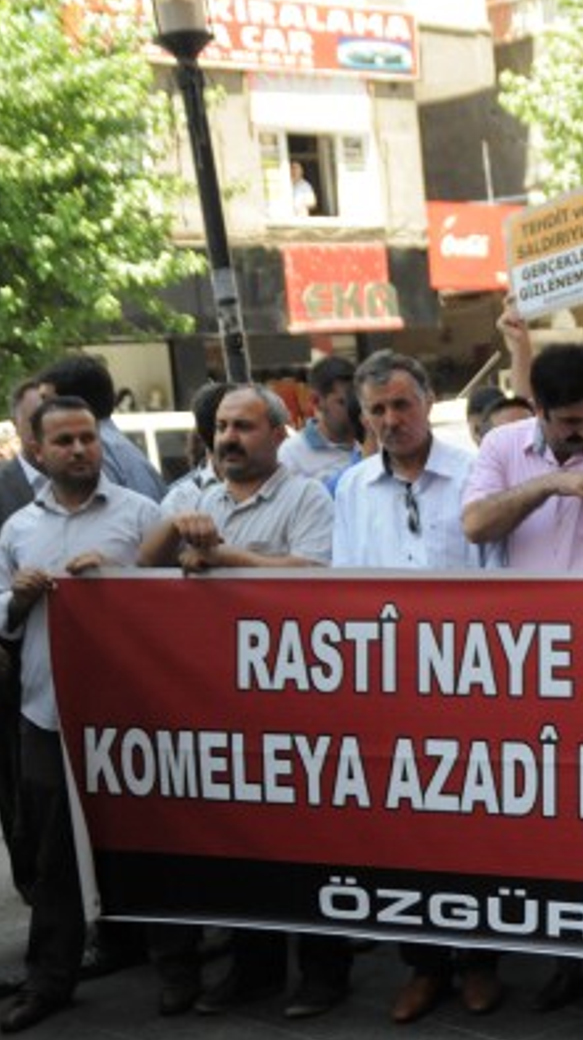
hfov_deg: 16.8
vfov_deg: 31.5
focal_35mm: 67
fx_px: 1845
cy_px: 521
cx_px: 786
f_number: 4
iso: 800
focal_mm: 28
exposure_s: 1/800
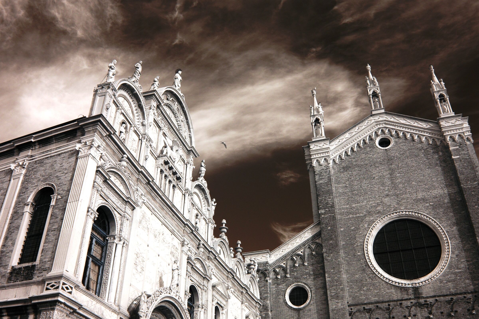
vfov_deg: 36.8
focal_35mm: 36
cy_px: 160
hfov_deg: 53.2
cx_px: 240
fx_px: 479
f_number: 11
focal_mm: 24
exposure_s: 1/100
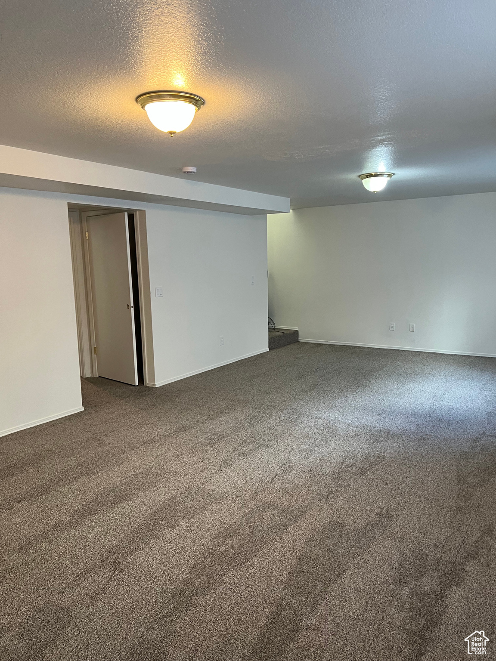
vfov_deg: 67.3
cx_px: 248
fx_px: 497
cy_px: 330
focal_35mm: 26
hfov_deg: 53.1
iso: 200
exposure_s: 1/60
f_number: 1.5
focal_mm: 5.7
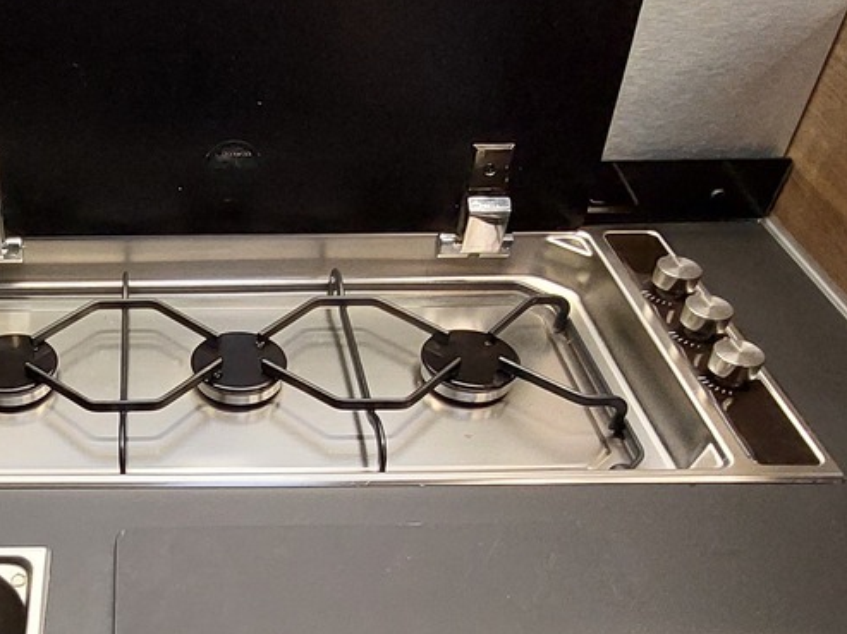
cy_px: 440
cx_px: 132
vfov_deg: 37.1
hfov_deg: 45.7
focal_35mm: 38
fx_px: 929
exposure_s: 1/33
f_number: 2.2
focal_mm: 1.74
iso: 320
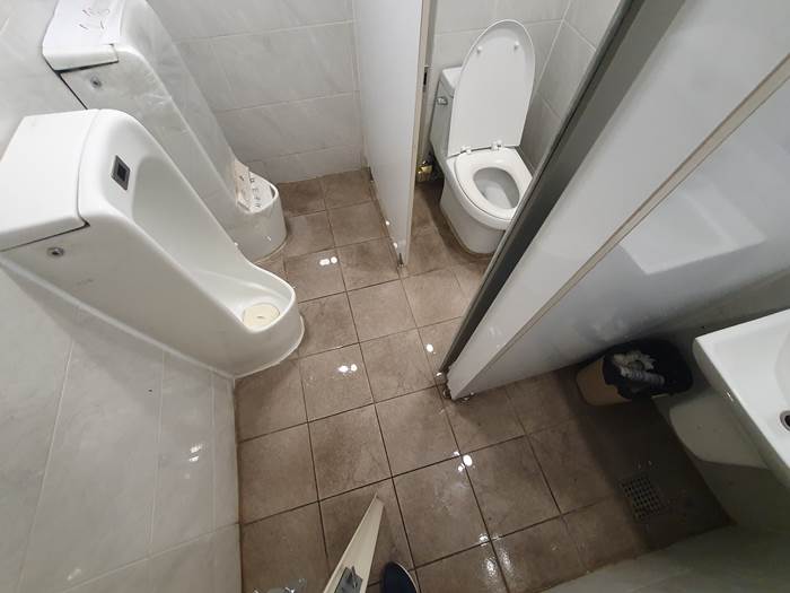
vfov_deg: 89.9
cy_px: 296
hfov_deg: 106.2
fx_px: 297
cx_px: 395
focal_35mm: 13
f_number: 2.2
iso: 320
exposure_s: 1/40
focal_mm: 1.8
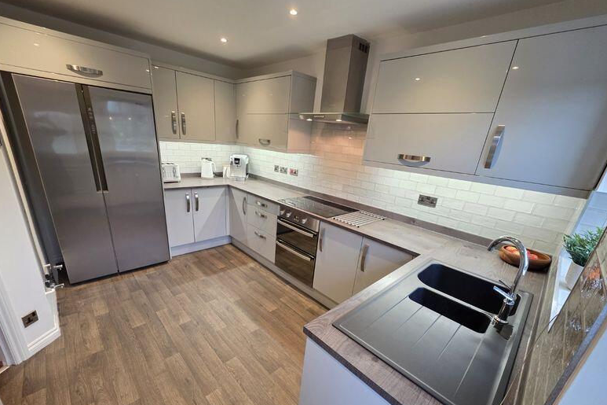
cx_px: 298
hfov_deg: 104.3
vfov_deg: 80.7
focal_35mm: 14
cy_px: 231
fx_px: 236
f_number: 1.9
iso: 250
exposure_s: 1/50
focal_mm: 2.2
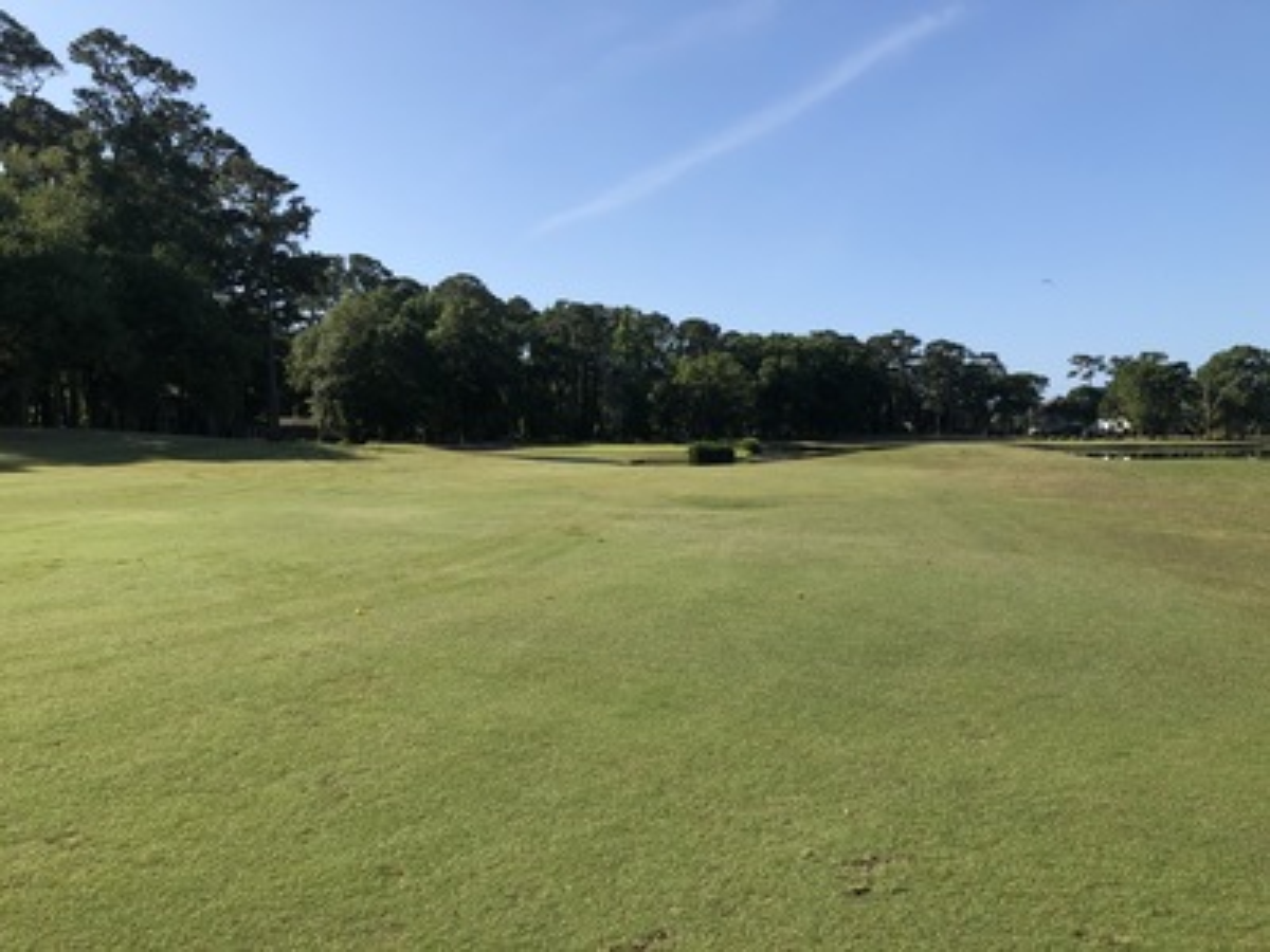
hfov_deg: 63.4
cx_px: 635
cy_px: 476
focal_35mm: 28
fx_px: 1027
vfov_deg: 49.7
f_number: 1.8
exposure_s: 1/2433
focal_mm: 3.99
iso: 20
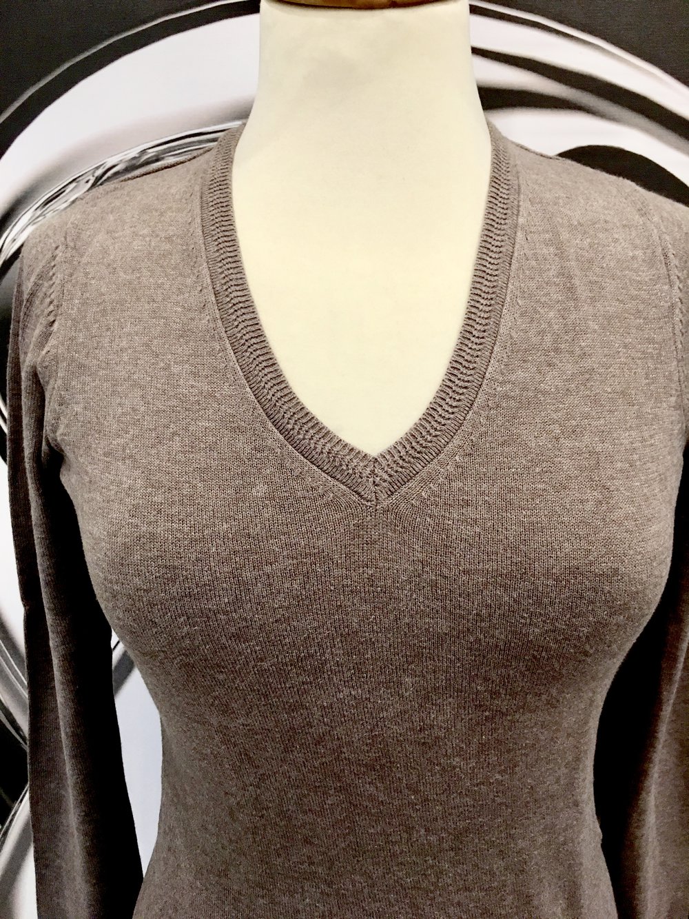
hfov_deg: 48.2
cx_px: 344
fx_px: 770
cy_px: 460
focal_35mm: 29
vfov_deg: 61.7
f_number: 2.2
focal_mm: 4.15
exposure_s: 1/33
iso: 125
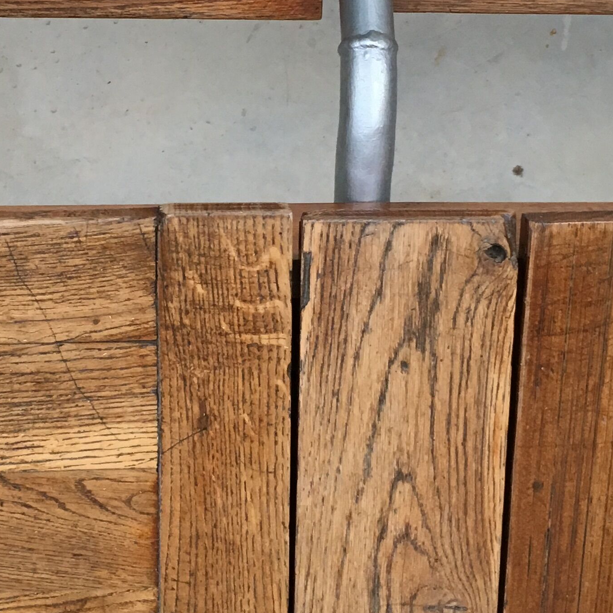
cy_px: 118
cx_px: 251
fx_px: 1523
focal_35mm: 76
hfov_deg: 22.7
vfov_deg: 22.4
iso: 50
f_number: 2.2
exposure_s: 1/33
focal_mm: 4.15
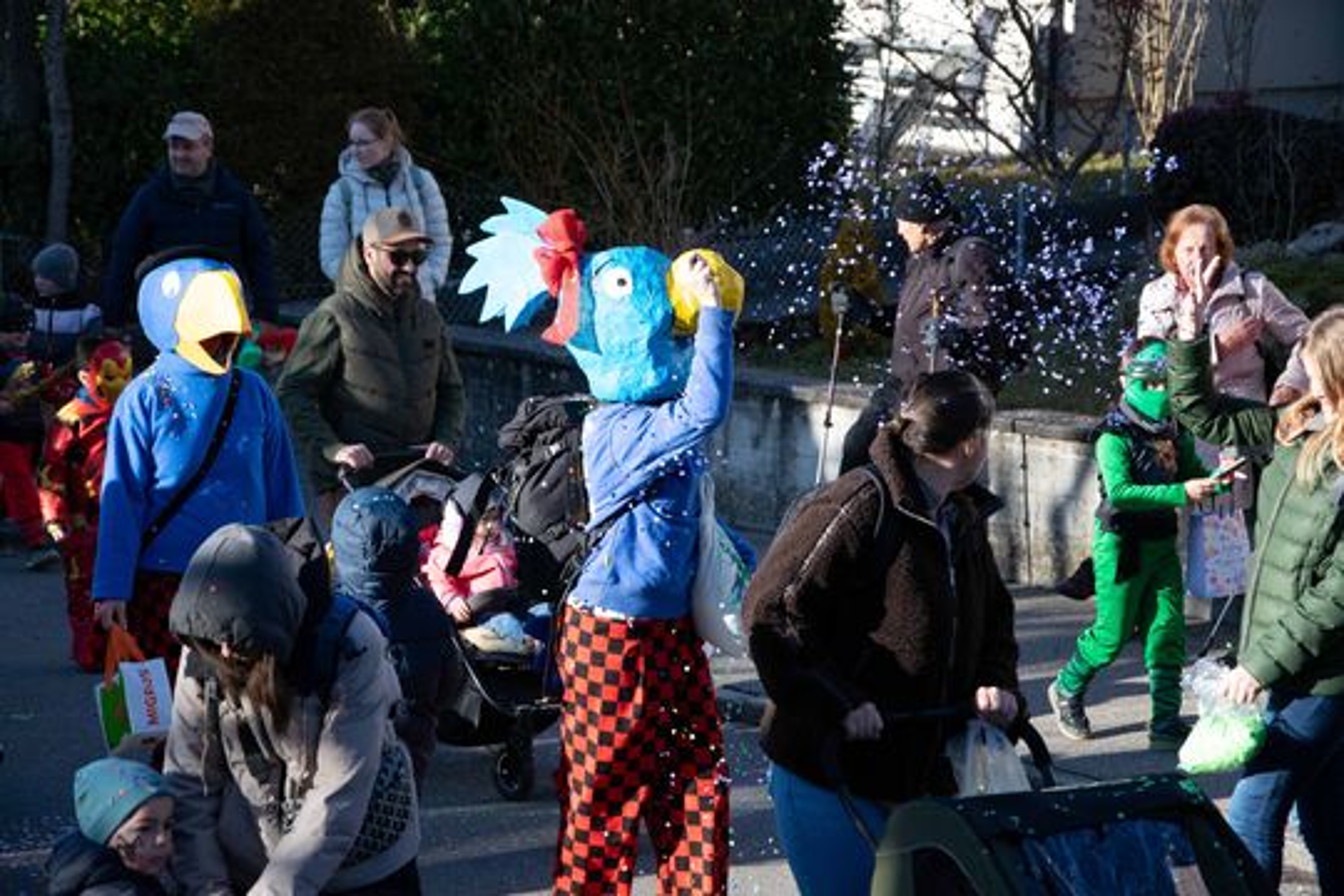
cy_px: 448
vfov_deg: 12.2
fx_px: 4200
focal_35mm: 112
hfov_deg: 18.2
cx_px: 672
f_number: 5.3
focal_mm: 75
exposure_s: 1/1000
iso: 560
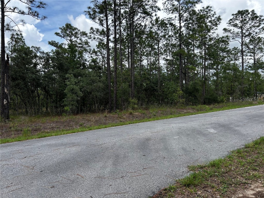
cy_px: 99
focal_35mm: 26
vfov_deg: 53.1
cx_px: 132
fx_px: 198
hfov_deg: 67.3
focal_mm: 5.7
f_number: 1.5
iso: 50
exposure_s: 1/1934
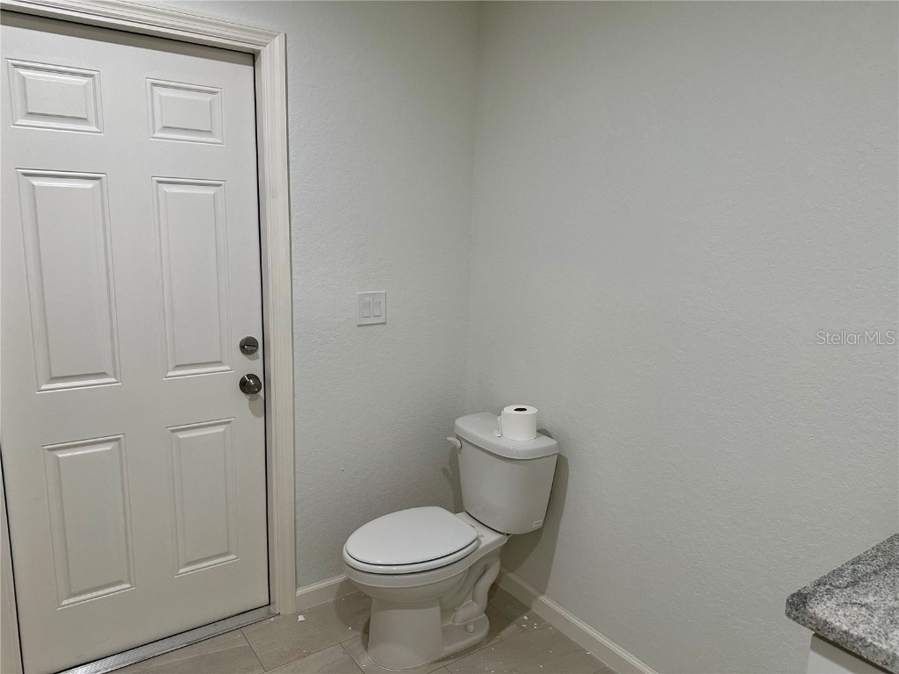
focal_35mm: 24
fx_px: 623
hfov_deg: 71.6
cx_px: 450
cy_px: 337
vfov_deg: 56.8
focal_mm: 6.86
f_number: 1.78
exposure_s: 1/120
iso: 160
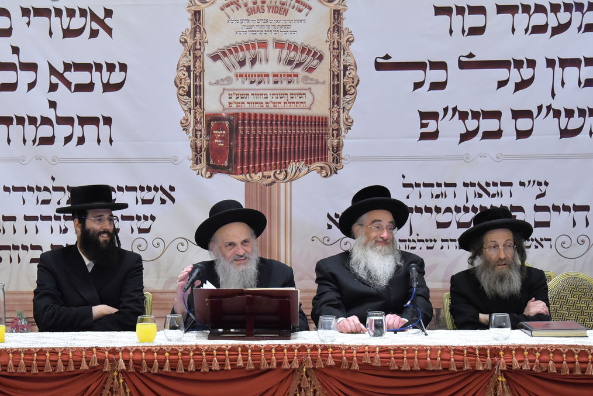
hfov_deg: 14.9
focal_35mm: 138
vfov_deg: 9.9
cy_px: 240
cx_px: 242
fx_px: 2273
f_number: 5.6
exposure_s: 1/80
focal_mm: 100
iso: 4000
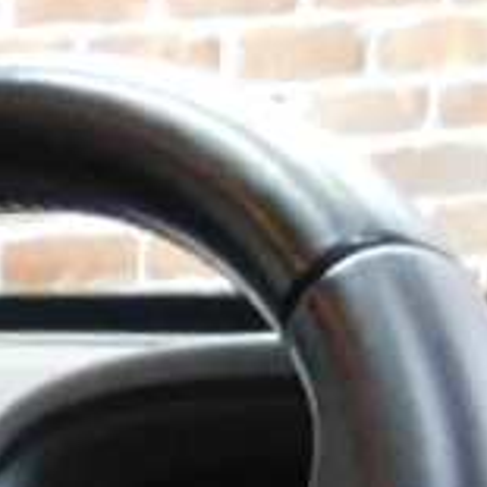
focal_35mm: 210
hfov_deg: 7.2
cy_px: 1461
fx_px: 3343
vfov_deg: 7.4
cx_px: -1112
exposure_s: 1/13
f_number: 3
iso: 400
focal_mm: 4
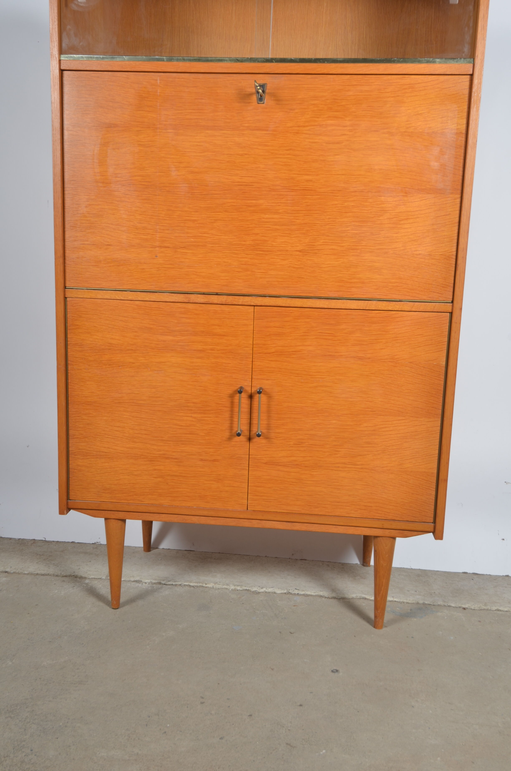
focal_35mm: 36
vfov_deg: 53.2
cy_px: 386
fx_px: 770
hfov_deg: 36.7
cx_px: 256
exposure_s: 1/125
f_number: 11
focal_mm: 24
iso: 100
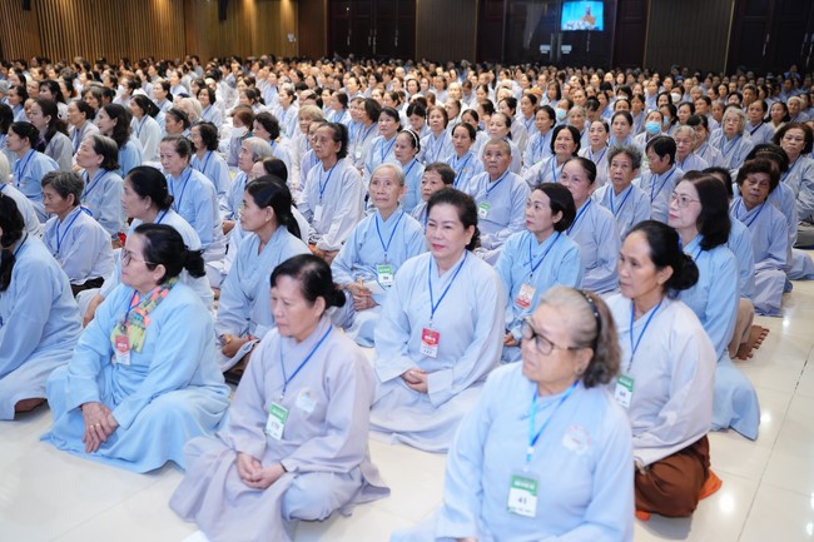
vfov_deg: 37.8
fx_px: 791
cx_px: 407
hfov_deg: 54.4
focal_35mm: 35
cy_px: 271
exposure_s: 1/160
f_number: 2.5
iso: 2500
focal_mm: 35
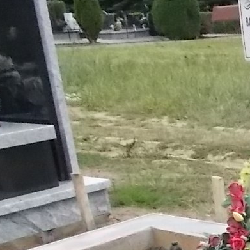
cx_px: 452
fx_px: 768
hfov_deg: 15.7
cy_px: 286
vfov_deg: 17.7
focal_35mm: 94
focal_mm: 4.6
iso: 400
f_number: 8
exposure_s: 1/400
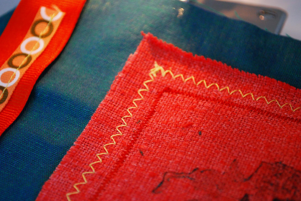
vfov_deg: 19.0
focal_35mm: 72
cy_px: 100
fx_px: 603
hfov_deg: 28.0
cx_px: 150
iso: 1100
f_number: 5.6
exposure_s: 1/30
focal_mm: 48
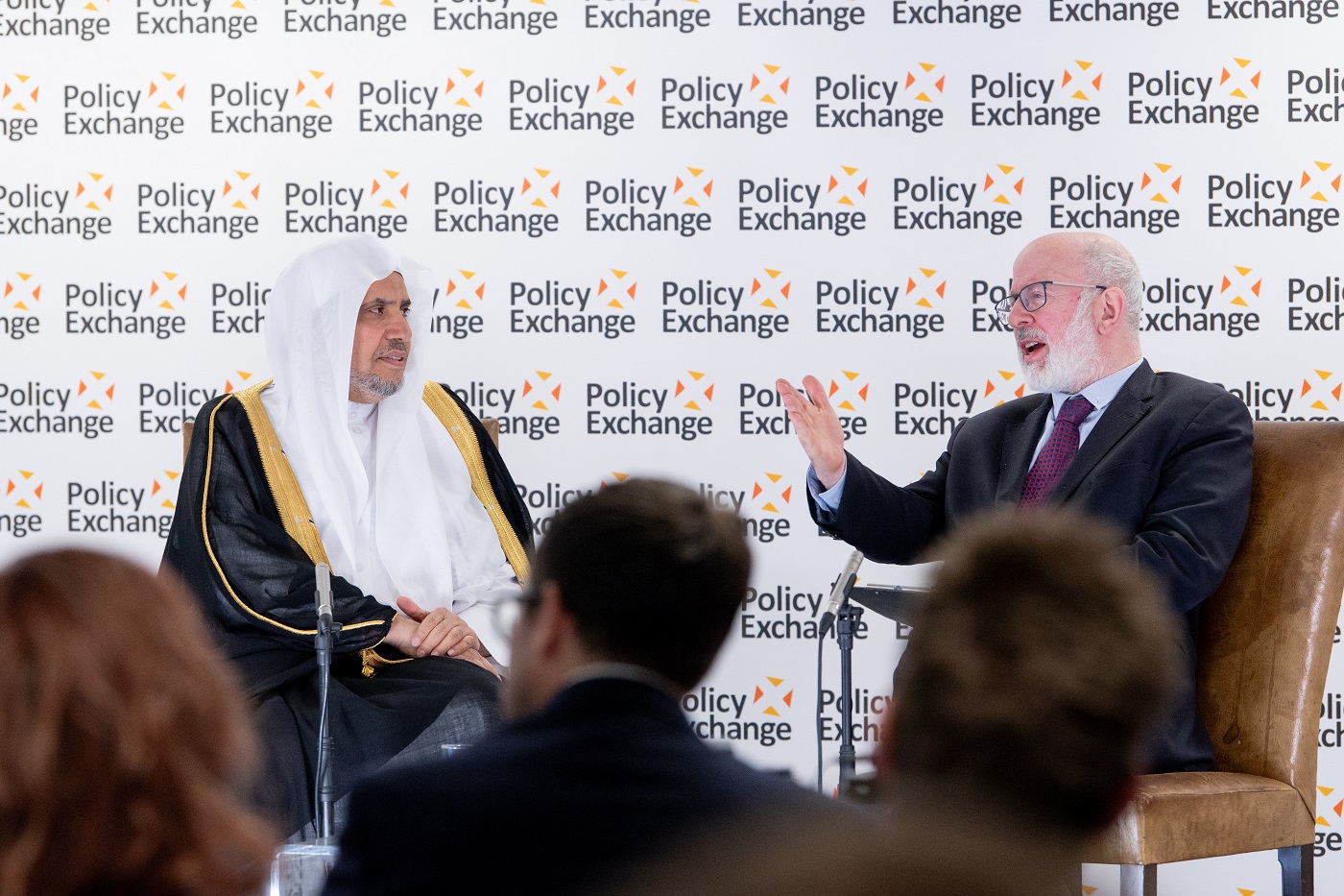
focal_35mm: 155
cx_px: 672
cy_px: 448
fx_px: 5786
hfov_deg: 13.3
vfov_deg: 8.9
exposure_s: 1/320
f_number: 4.5
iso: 4000
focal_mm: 155
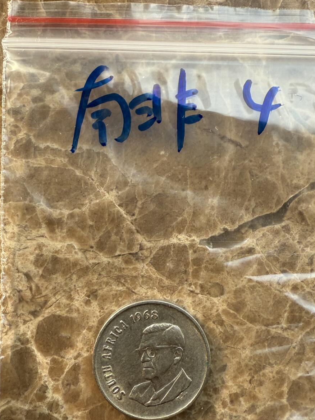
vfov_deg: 49.7
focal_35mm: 37
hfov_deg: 38.7
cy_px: 257
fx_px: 449
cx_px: 159
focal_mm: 2.22
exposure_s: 1/228
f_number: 2.2
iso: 40
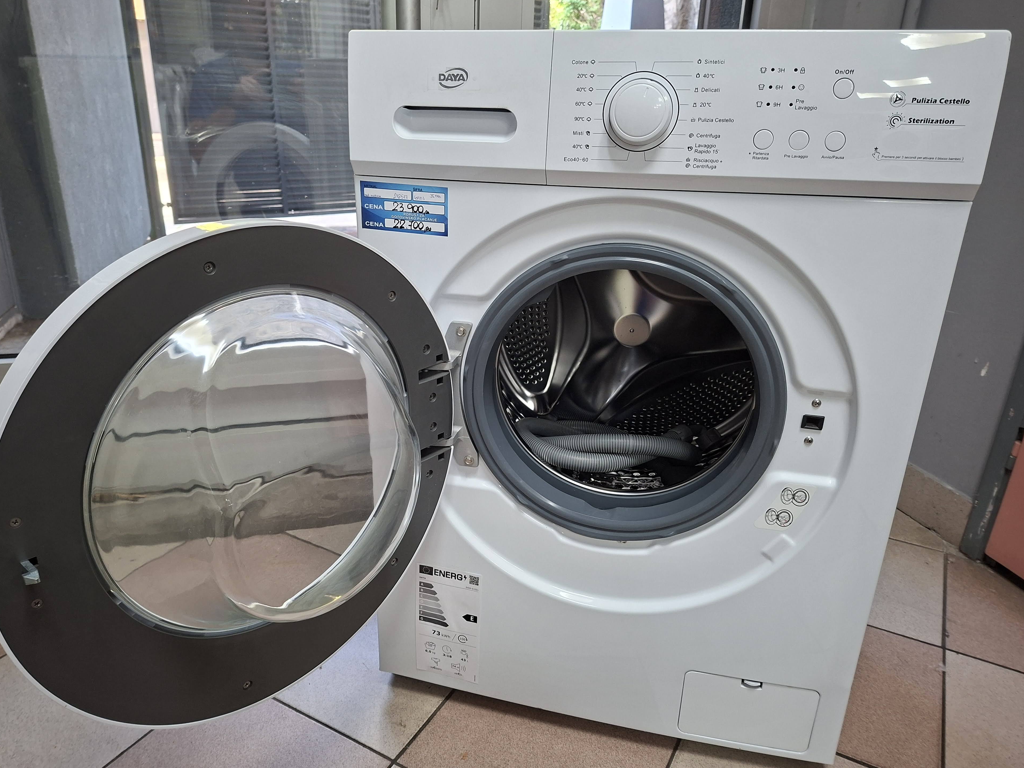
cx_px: 493
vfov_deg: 56.8
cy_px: 395
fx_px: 710
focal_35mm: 24
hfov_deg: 71.6
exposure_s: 1/50
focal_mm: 5.54
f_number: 1.8
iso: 320
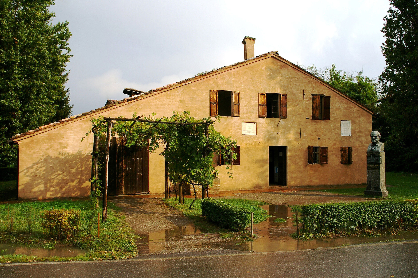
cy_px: 139
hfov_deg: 59.5
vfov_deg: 41.6
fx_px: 365
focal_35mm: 32
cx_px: 209
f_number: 8
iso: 200
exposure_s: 1/350
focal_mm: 21
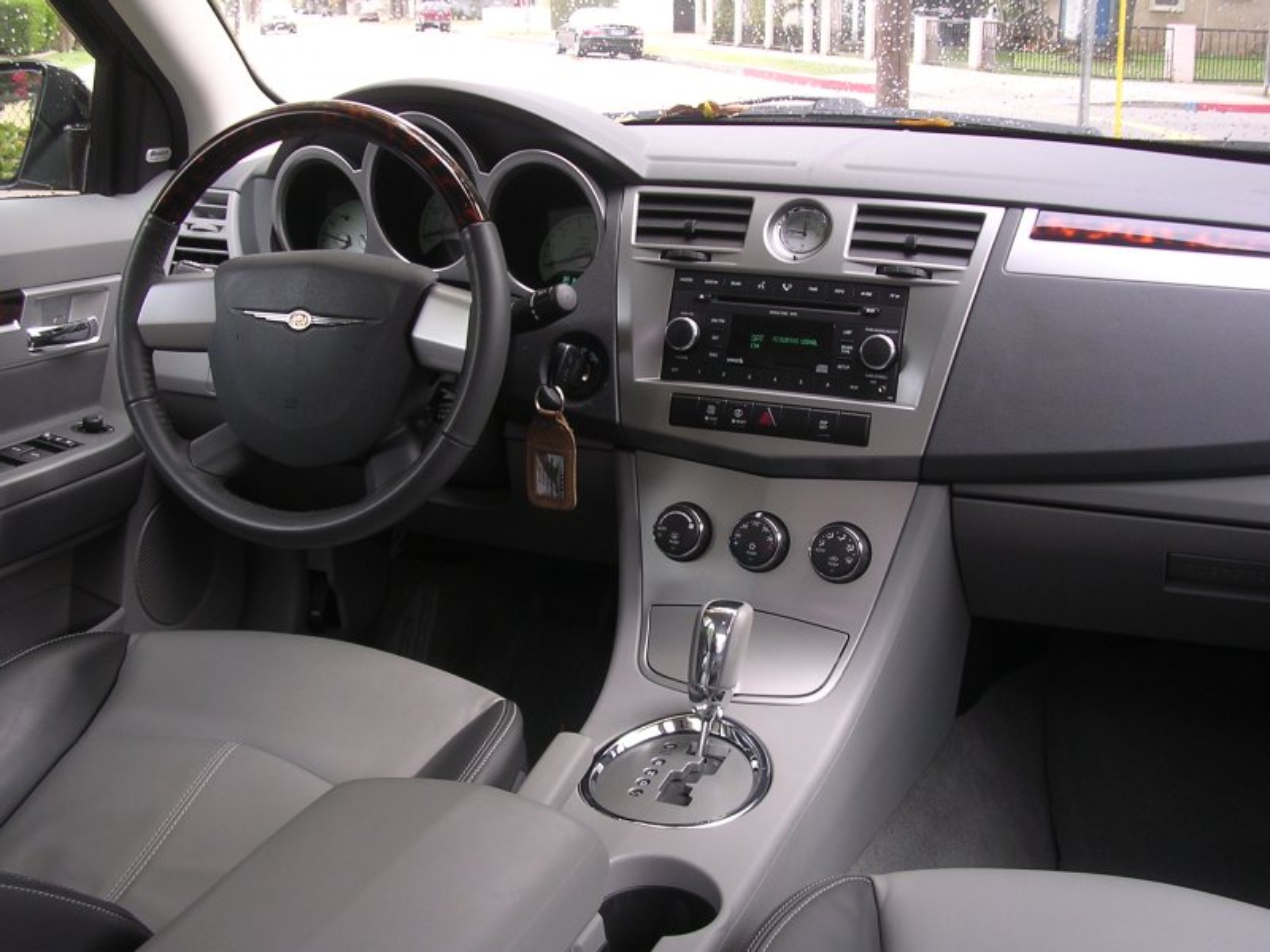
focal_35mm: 41
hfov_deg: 45.8
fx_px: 1504
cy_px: 476
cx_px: 635
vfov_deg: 35.1
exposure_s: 1/39.5
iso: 100
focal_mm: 6.2
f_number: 2.9
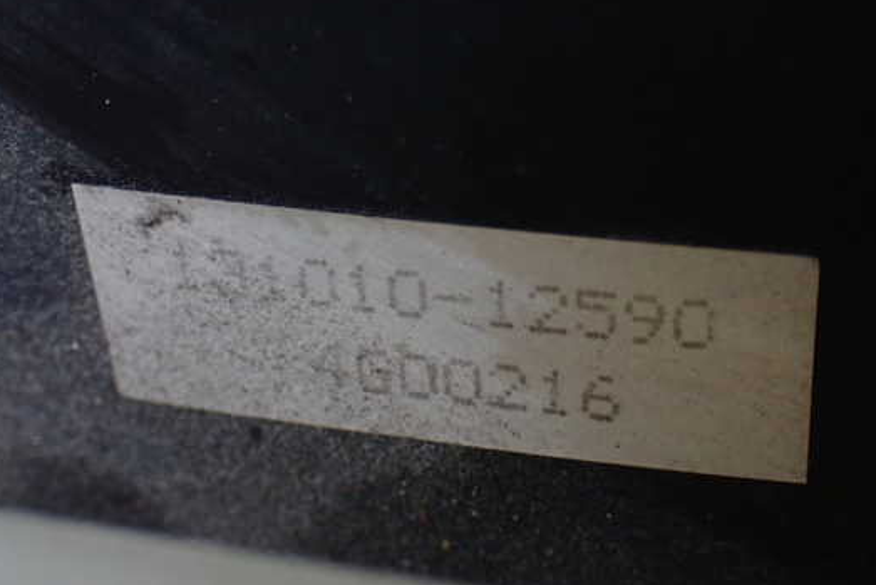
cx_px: 492
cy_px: 313
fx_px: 1801
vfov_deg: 18.4
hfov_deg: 27.3
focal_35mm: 74
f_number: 3.6
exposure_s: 1/200
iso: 800
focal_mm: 11.09
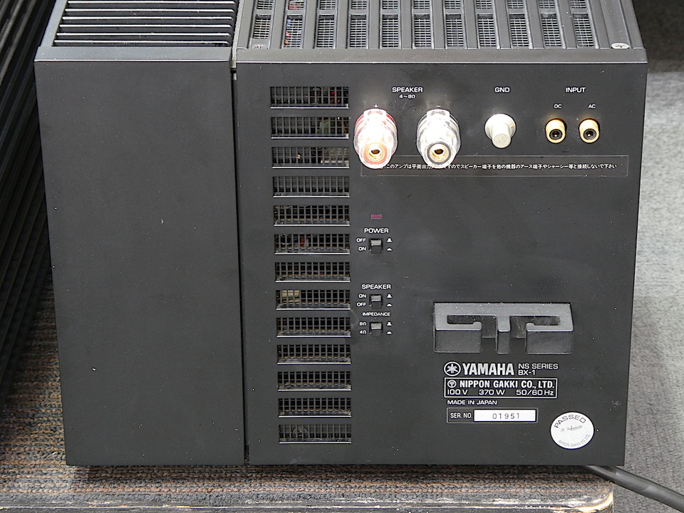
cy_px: 256
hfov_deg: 18.5
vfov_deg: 14.0
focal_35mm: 106
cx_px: 342
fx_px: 2095
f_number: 5.6
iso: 200
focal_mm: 19
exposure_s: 1
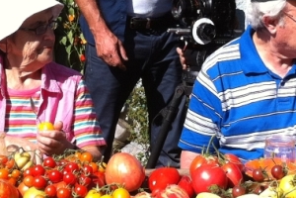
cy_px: -3
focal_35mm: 124
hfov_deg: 16.5
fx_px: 1019
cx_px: 185
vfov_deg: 10.9
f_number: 2.8
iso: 80
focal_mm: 3.85
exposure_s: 1/1117
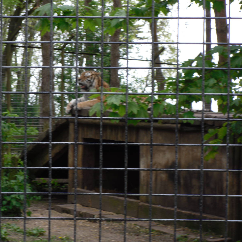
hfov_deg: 14.1
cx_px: 96
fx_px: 981
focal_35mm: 124
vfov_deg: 14.1
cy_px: 121
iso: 80
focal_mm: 18.9
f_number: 5.6
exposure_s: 1/60
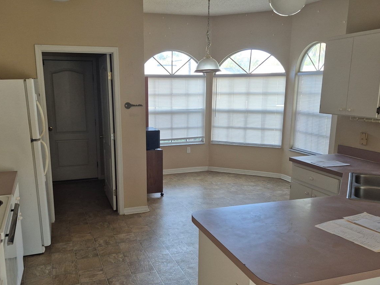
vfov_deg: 43.9
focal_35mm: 32
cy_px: 172
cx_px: 166
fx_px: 351
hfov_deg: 56.6
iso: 160
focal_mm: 5.4
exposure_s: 1/180
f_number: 1.8
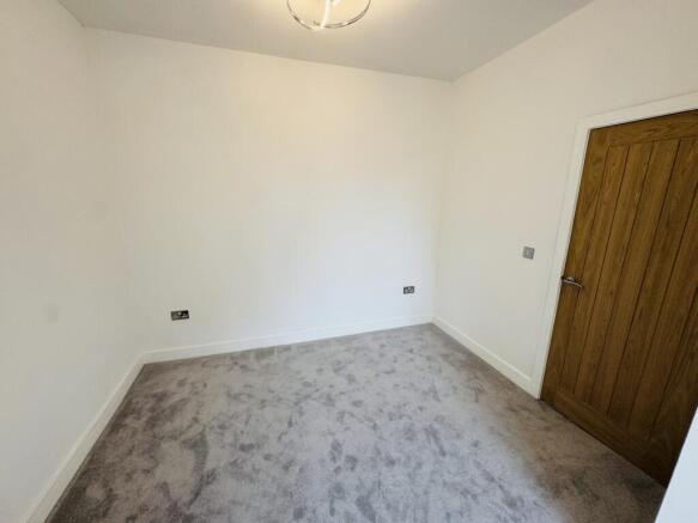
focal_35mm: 14
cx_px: 349
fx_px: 282
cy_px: 262
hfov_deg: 102.1
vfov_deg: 85.7
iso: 64
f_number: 2.2
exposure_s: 1/99
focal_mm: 2.22
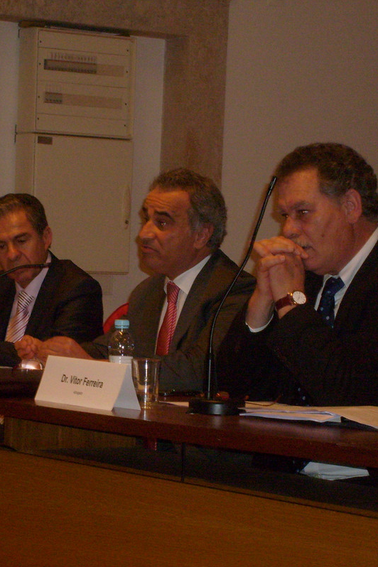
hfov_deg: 10.7
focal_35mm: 128
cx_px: 54
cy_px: 284
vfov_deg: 16.0
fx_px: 2016
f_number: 4.6
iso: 200
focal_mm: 15.5
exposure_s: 1/90
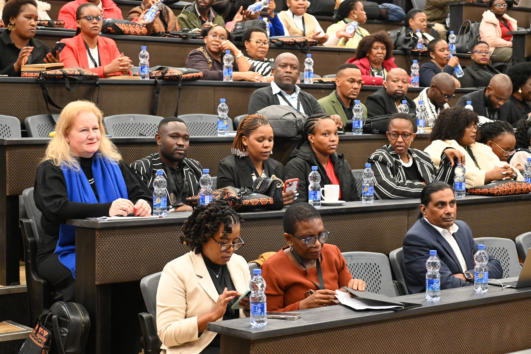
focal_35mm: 75
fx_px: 1106
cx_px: 266
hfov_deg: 27.0
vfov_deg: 18.2
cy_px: 177
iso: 3200
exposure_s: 1/80
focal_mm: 50
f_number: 4.5
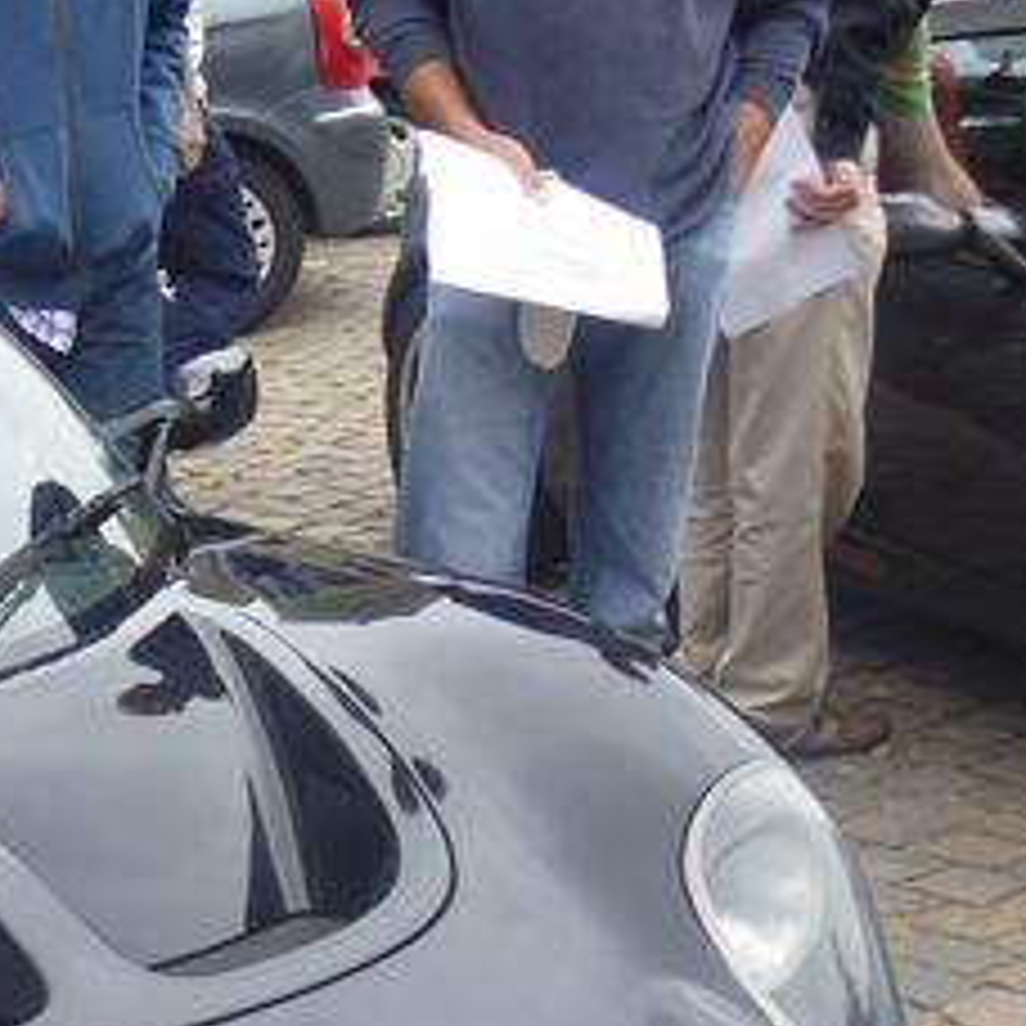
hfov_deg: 18.9
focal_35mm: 87
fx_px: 2917
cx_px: -202
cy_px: 1058
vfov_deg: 19.3
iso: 80
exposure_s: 1/100
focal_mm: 6.3
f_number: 3.5
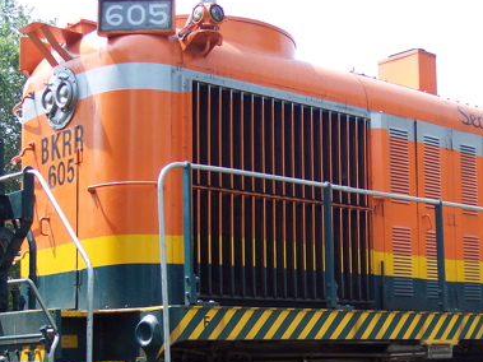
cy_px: 275
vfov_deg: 20.8
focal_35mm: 70
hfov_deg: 27.4
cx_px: 363
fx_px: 976
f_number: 2.8
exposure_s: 1/700
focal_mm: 8
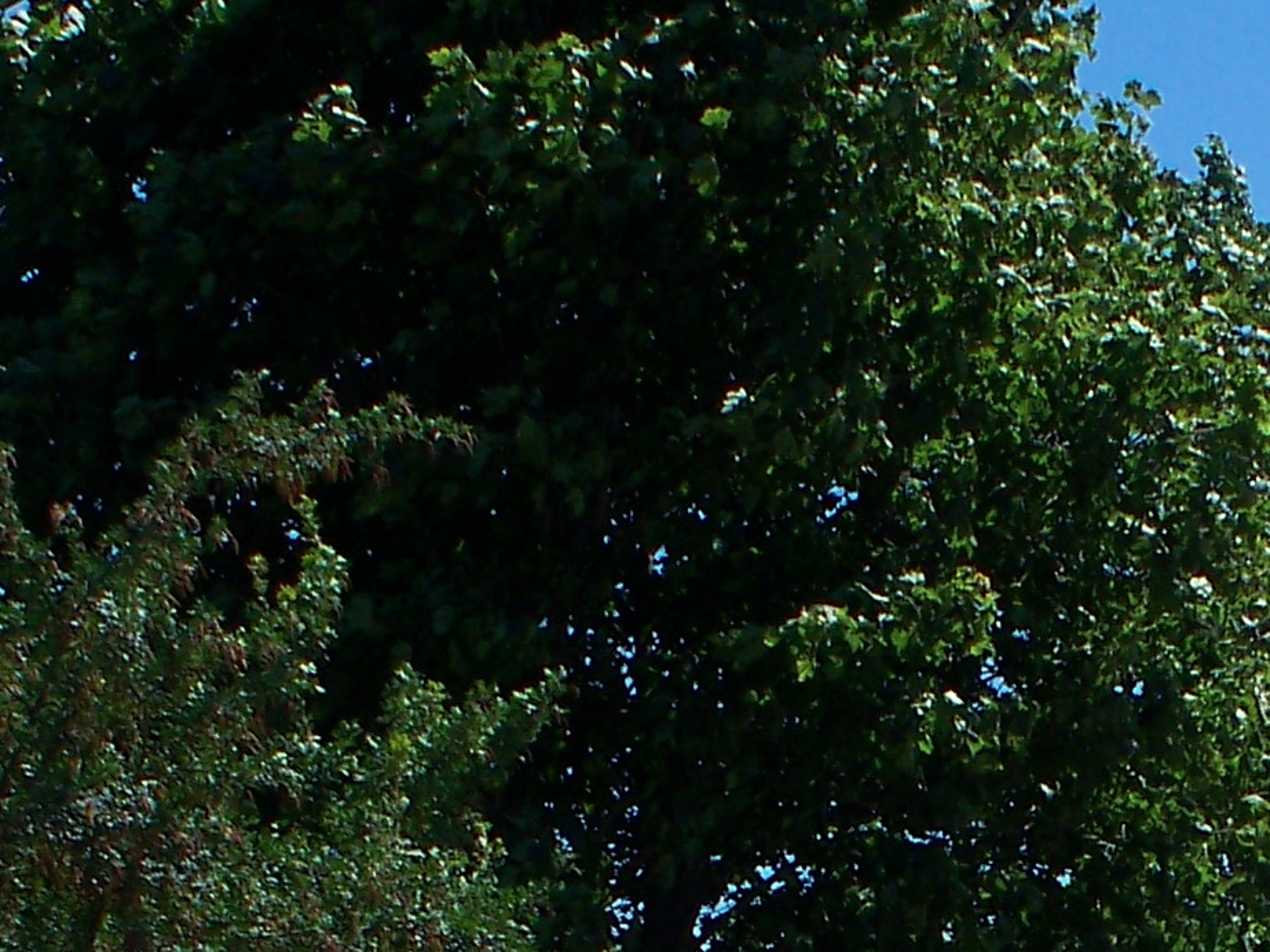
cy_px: 1336
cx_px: 1282
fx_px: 5723
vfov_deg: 9.3
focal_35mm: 156
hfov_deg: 12.5
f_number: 5
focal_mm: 7.54
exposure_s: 1/400
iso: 64
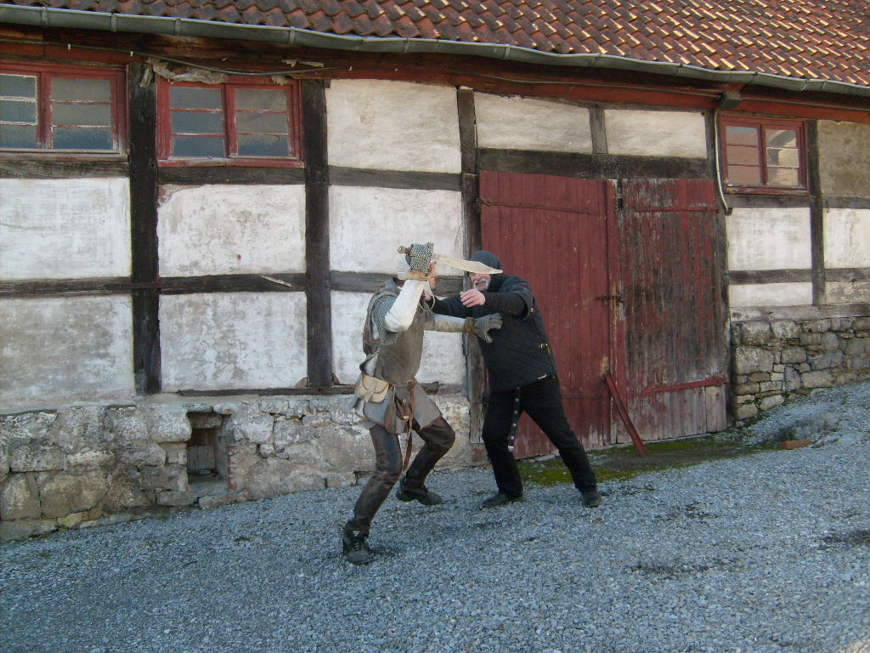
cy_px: 326
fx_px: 880
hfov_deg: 52.6
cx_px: 435
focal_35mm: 35
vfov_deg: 40.7
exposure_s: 1/250
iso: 80
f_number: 2.8
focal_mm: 5.8
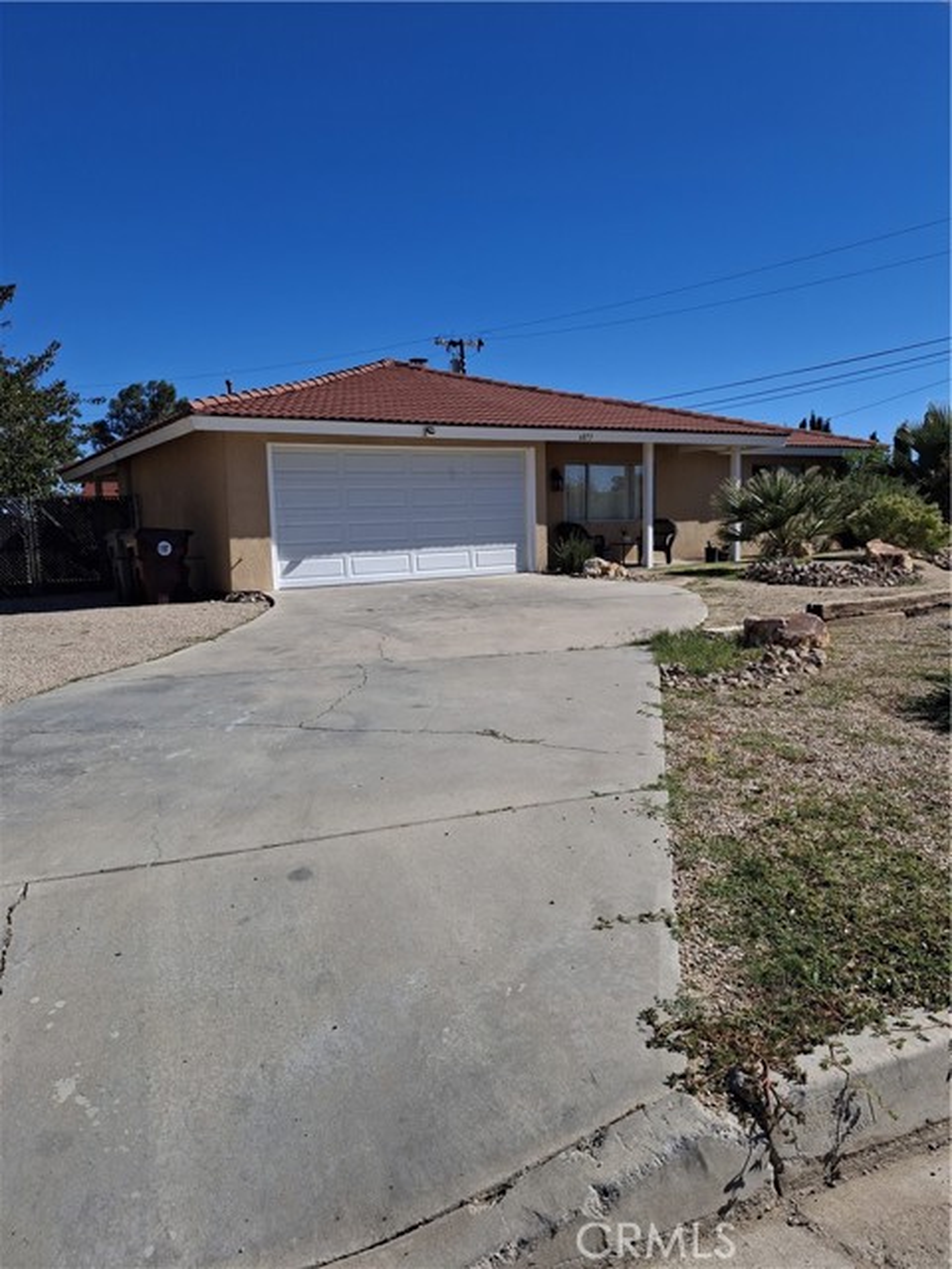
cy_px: 634
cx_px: 476
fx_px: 917
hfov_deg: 54.9
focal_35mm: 25
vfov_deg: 69.4
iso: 32
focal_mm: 4.69
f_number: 1.8
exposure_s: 1/2288
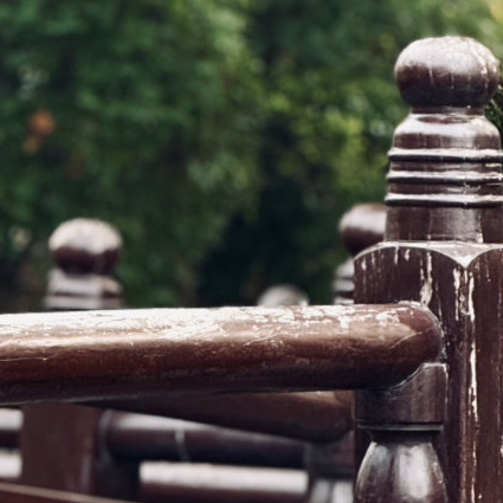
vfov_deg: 4.4
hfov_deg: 4.4
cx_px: -205
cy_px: 78
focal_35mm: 399
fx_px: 6559
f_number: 2.8
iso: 50
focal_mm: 15.7
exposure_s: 1/99
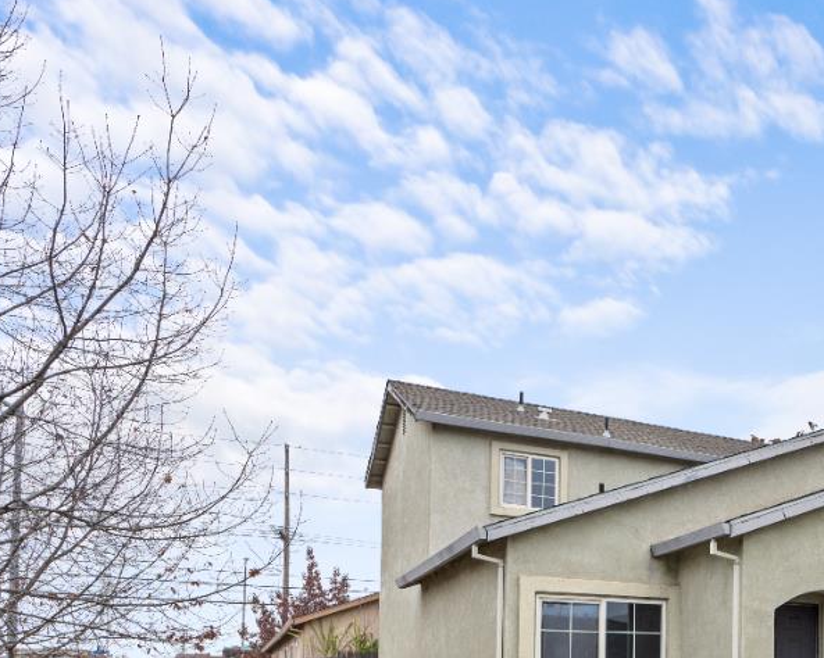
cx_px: 957
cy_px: 621
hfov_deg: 37.7
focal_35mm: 38
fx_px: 926
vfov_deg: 36.2
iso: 200
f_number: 8
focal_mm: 16
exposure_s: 1/60
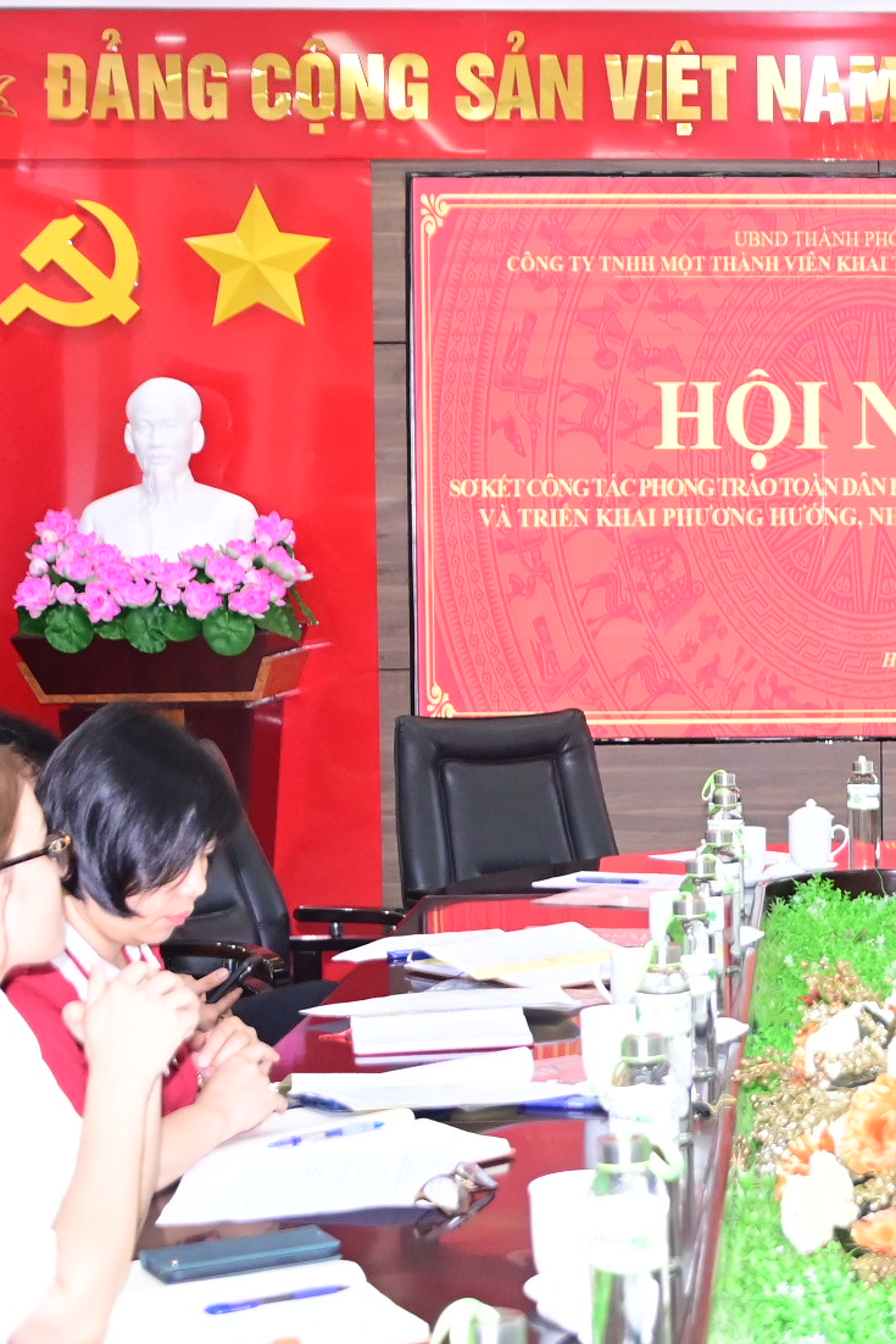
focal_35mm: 75
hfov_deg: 17.6
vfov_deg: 27.0
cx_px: 979
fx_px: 2799
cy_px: 610
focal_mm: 28
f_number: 4
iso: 2000
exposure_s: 1/200
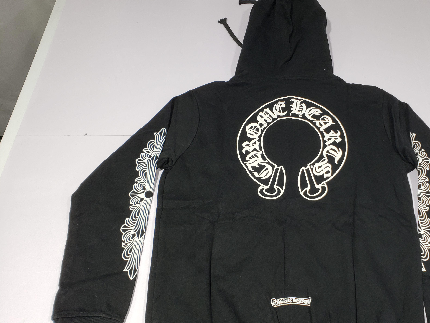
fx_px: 410
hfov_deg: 54.7
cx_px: 271
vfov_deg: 42.9
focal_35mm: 33
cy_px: 178
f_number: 2.4
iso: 80
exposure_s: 1/100
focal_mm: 4.3
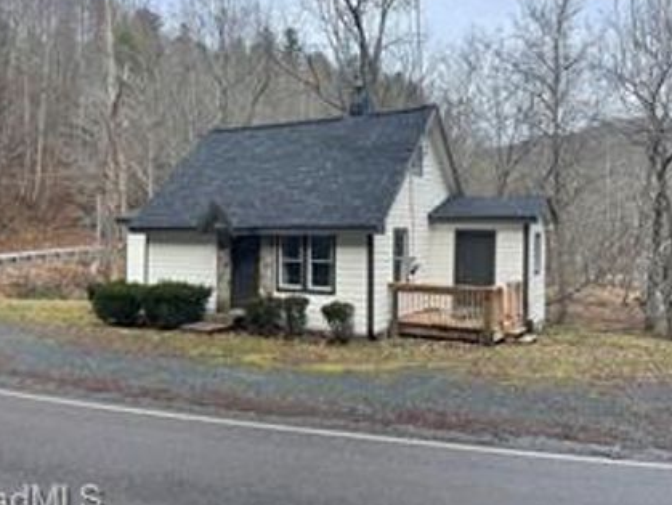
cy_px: 224
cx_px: 308
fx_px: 602
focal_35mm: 31
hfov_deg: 58.2
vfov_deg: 45.4
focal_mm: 4.2
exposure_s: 1/1182
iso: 32
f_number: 1.6
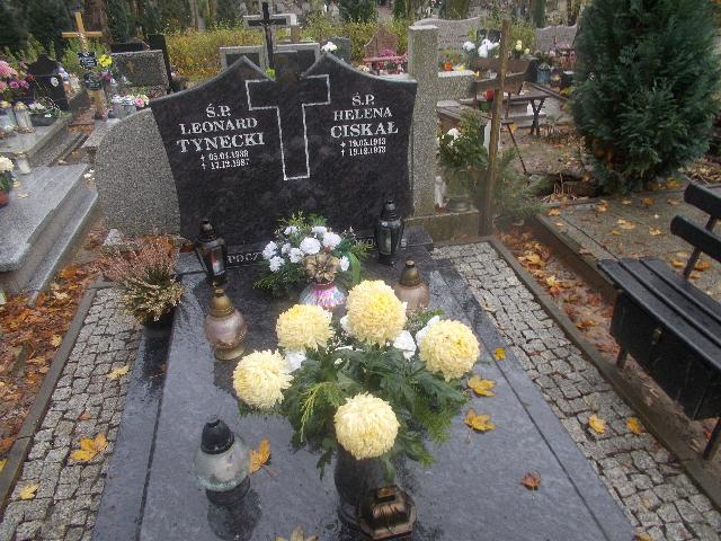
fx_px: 542
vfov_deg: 53.1
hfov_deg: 67.3
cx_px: 360
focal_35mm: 26
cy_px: 270
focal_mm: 4.6
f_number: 3.2
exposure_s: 1/50
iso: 80
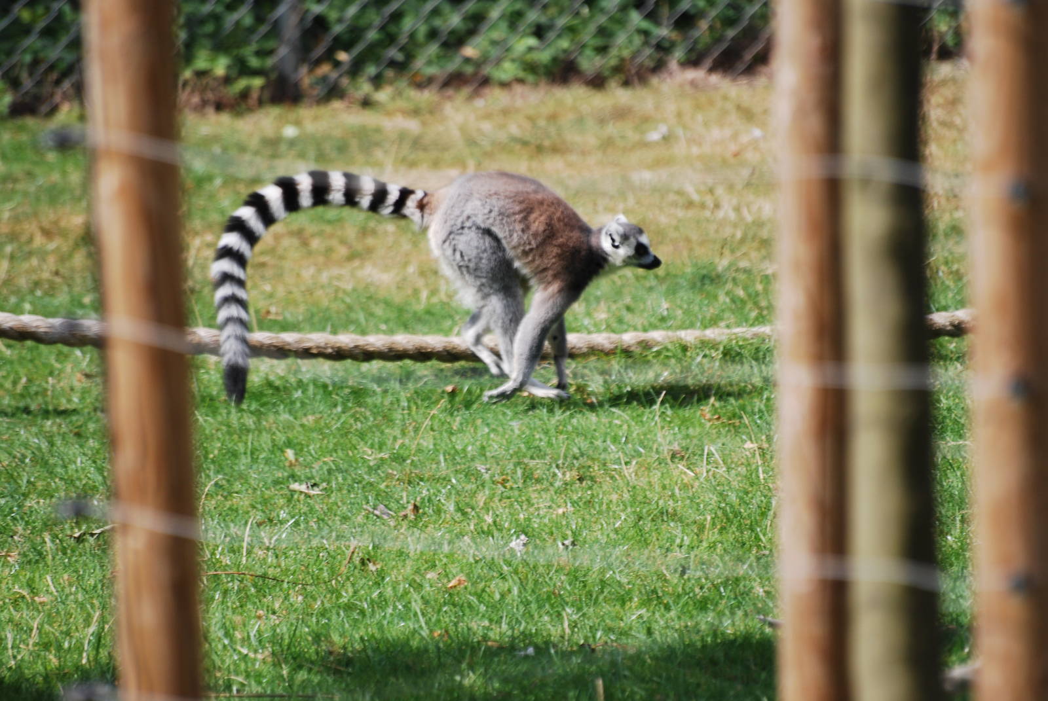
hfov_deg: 4.6
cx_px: 524
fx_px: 13115
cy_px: 350
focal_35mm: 450
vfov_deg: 3.1
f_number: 5.6
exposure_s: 1/640
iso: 200
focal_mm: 300
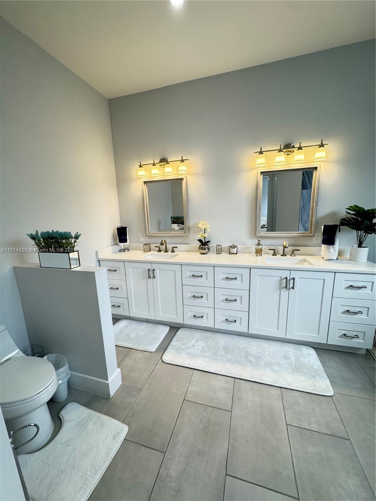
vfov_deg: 102.1
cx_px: 188
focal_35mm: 14
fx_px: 203
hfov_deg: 85.7
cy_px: 250
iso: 200
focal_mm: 2.22
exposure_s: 1/120
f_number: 2.2
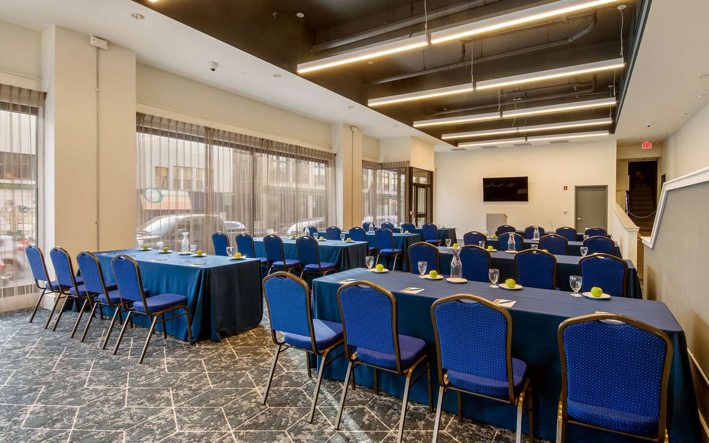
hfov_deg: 88.0
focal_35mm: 19
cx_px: 365
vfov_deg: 62.1
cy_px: 201
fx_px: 367
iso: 400
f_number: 11
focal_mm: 12
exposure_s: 1/6
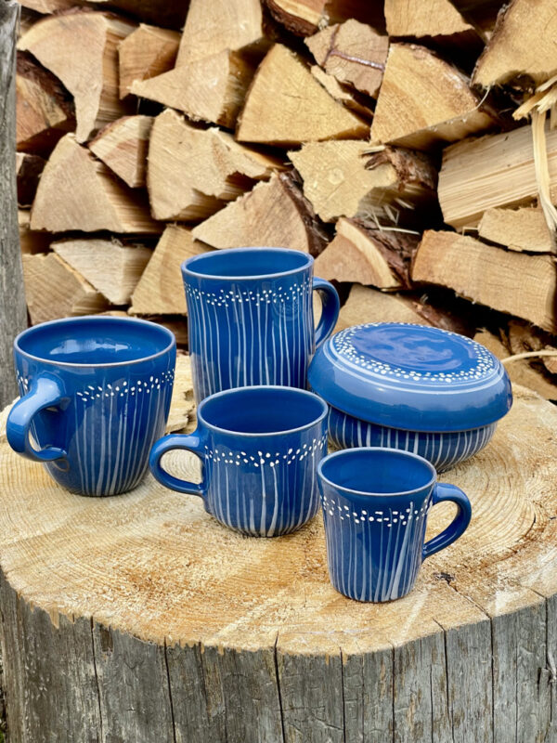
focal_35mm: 52
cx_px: 278
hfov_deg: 28.0
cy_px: 372
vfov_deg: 36.8
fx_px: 1116
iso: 25
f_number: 2
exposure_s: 1/369
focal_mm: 6
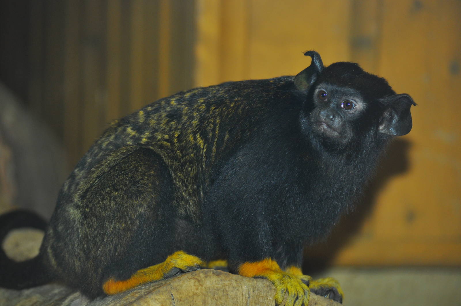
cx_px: 230
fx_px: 1957
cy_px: 153
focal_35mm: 153
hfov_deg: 13.4
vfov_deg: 8.9
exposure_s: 1/60
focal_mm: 102
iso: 500
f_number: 5.6
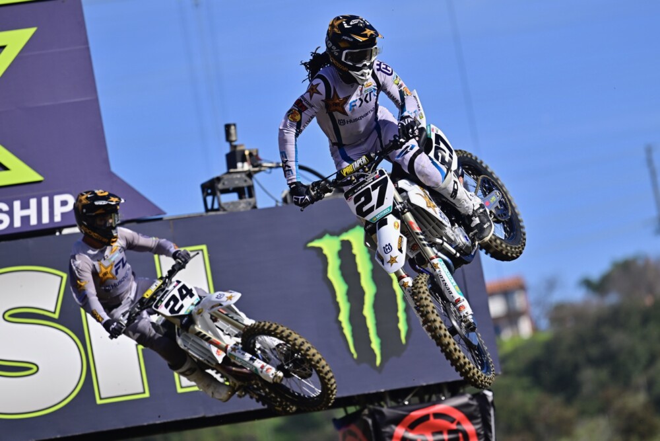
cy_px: 220
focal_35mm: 300
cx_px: 330
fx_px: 5500
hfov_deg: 6.9
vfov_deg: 4.6
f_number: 4
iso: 64
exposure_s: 1/1250
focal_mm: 300
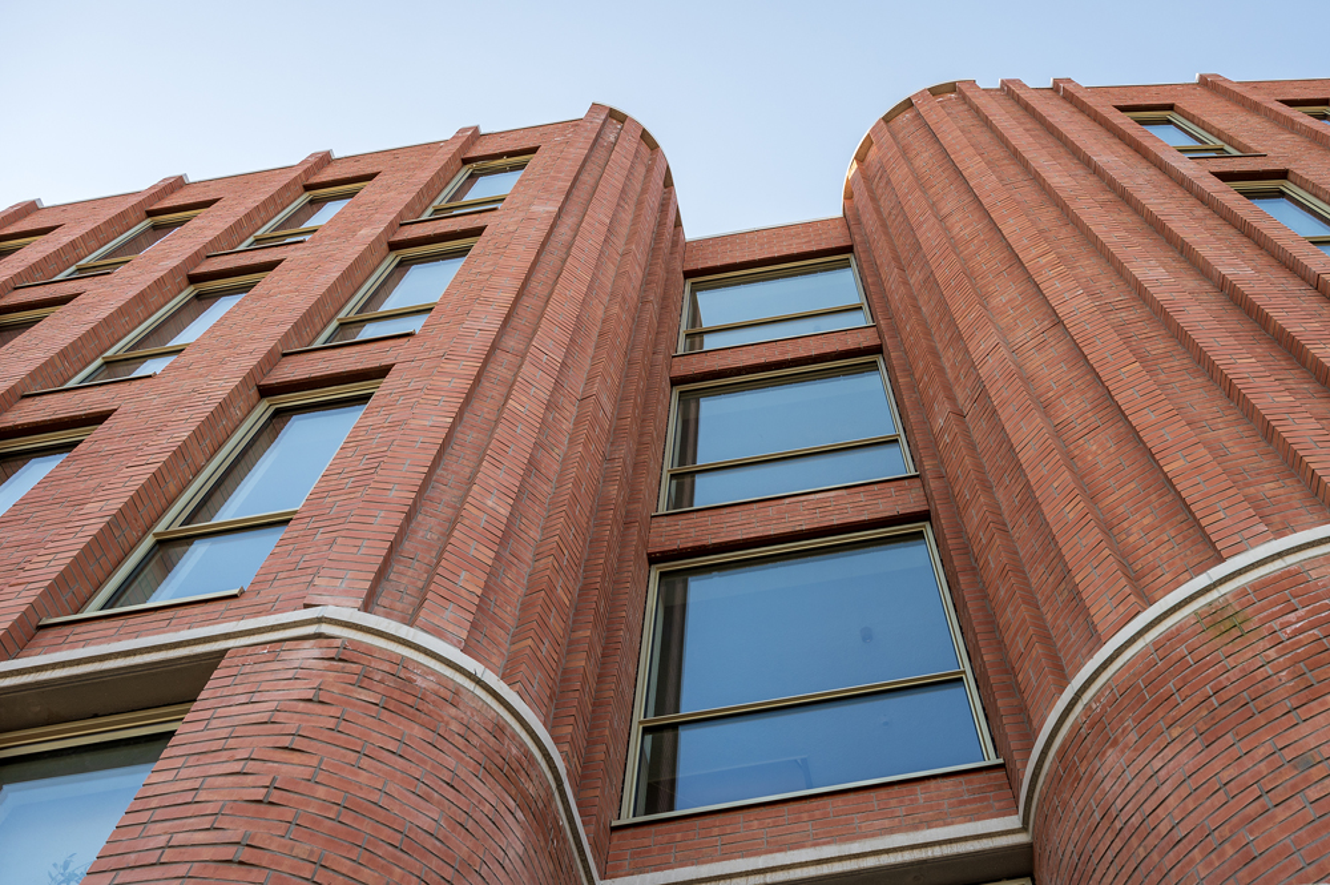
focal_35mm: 24
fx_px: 886
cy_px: 442
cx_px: 665
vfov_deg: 53.1
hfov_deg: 73.8
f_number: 6.3
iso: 250
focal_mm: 24
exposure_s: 1/200
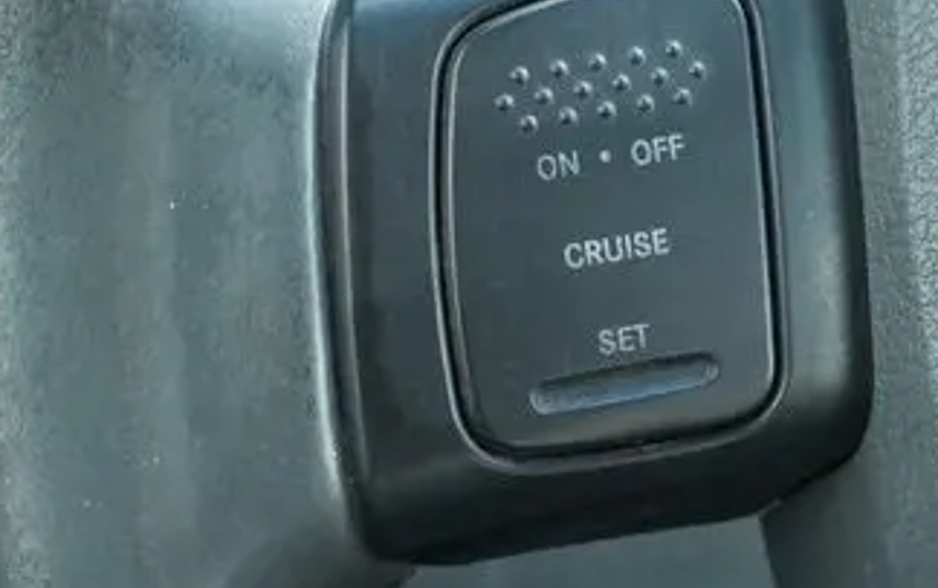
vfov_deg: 7.5
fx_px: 4502
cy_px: 210
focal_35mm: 176
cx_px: 631
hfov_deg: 11.9
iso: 3200
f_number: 5.6
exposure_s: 1/100
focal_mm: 42
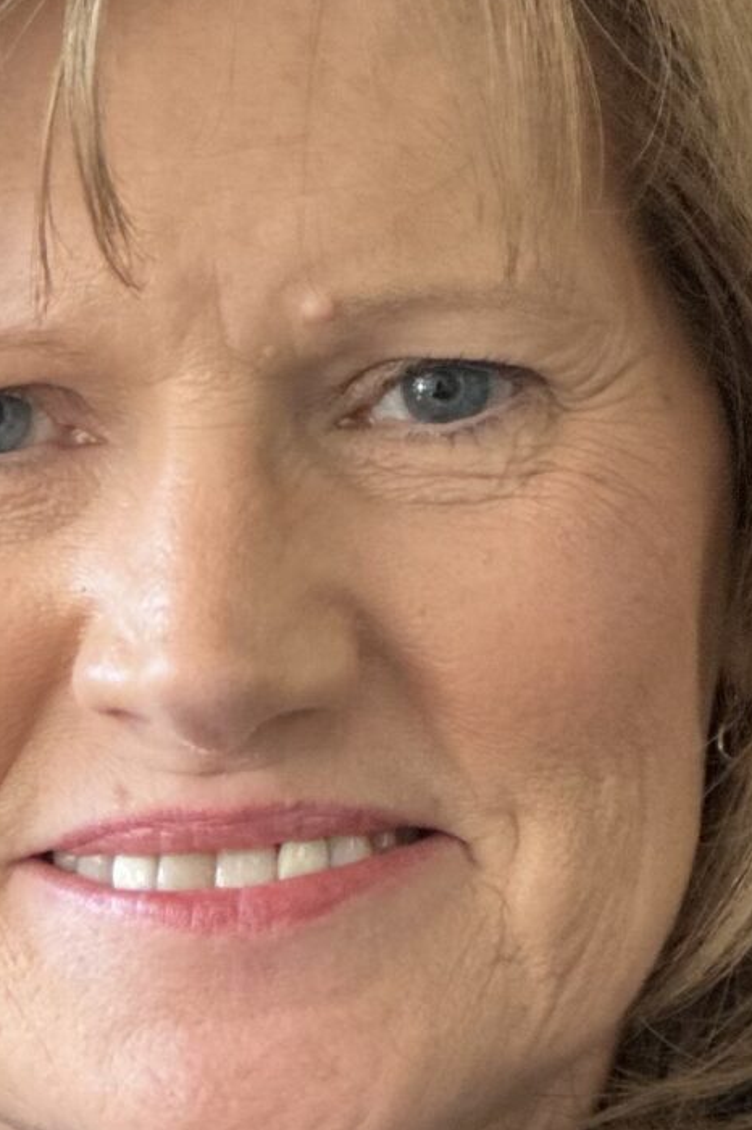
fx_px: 9189
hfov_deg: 4.7
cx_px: 382
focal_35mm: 293
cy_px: 1275
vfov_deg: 7.0
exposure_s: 1/40
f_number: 2.8
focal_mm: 9
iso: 200
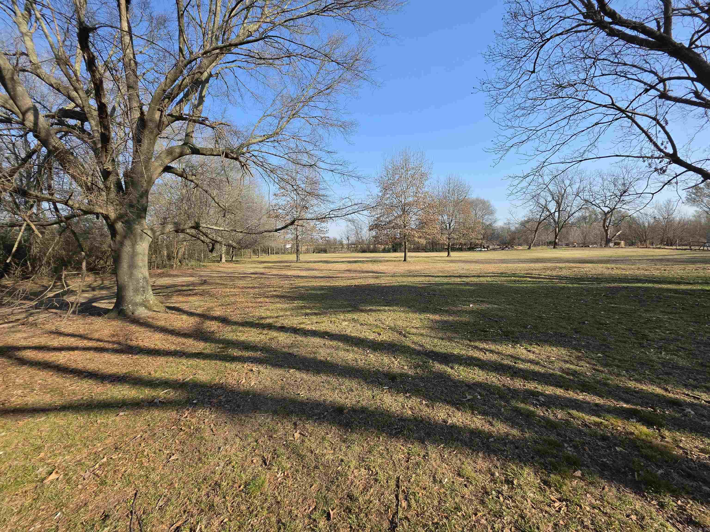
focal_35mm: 13
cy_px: 266
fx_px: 267
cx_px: 355
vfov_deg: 89.9
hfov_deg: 106.2
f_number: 1.9
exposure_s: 1/947
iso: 32
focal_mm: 2.2
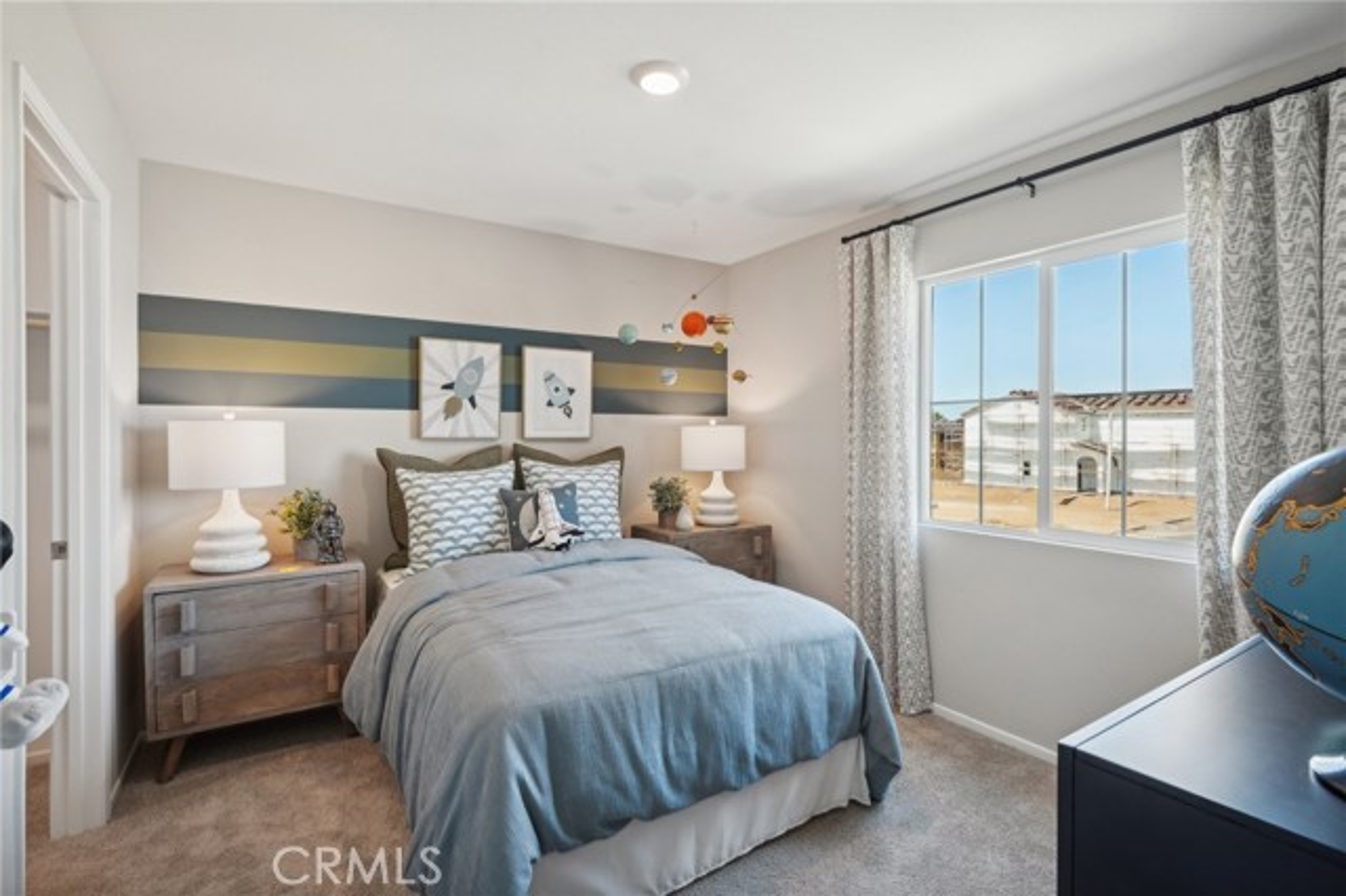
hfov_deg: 93.3
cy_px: 448
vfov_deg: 70.4
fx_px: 635
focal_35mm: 17
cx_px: 673
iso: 400
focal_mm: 17
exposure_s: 1/20
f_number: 8
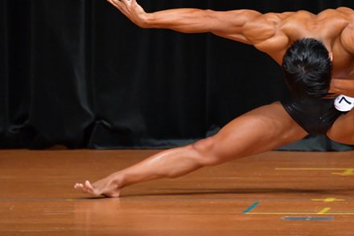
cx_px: 299
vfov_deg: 2.1
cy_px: 79
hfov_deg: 3.1
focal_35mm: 660
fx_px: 6487
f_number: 5.6
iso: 5000
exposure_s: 1/400
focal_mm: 250
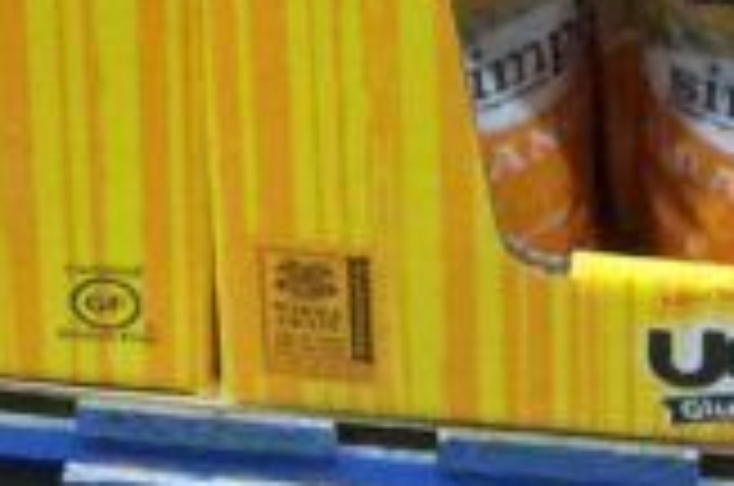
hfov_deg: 10.8
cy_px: -1539
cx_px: 495
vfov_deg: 5.9
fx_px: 3866
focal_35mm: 190
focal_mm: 4.15
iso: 160
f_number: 2.2
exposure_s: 1/30
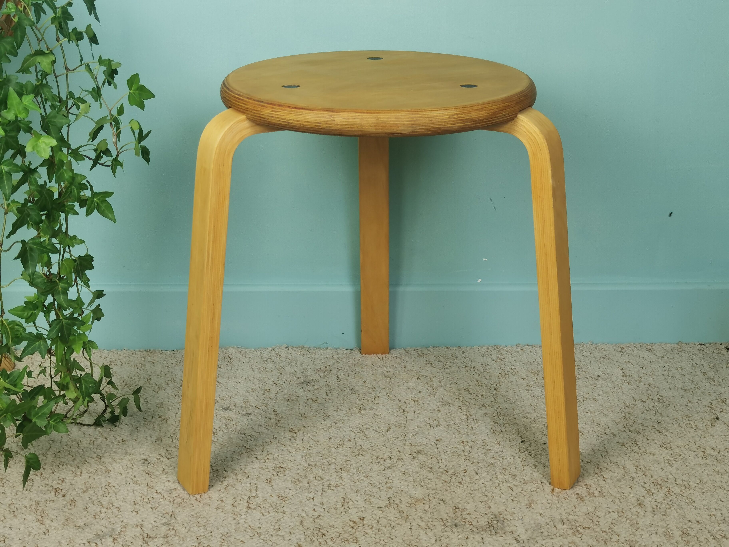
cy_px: 274
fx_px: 1095
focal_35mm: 52
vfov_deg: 28.0
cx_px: 364
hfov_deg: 36.8
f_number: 1.8
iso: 64
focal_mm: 5.58
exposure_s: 1/100
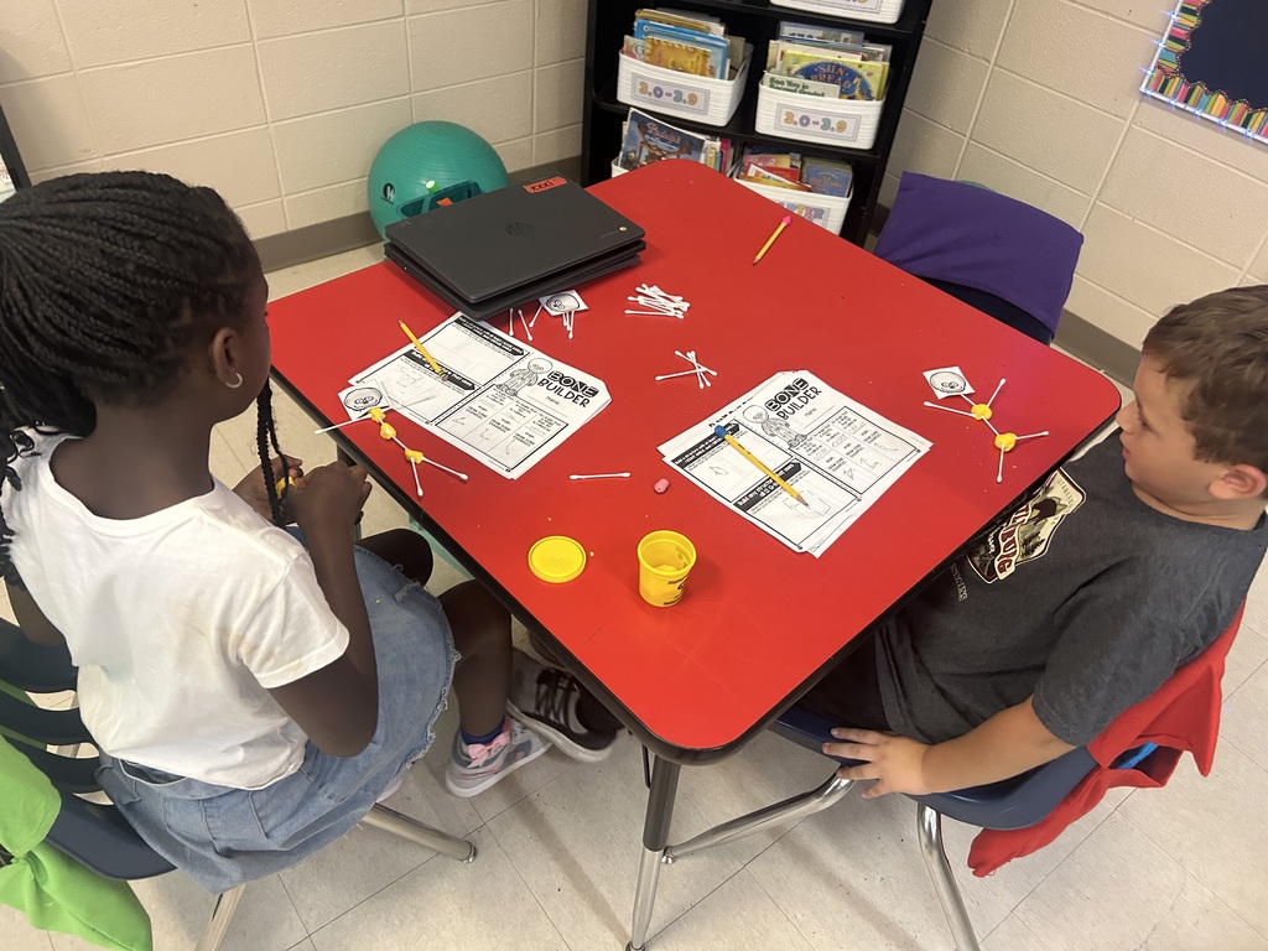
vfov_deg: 53.1
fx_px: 952
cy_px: 476
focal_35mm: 26
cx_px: 634
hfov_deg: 67.3
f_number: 1.5
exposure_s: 1/60
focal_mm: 5.7
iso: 320
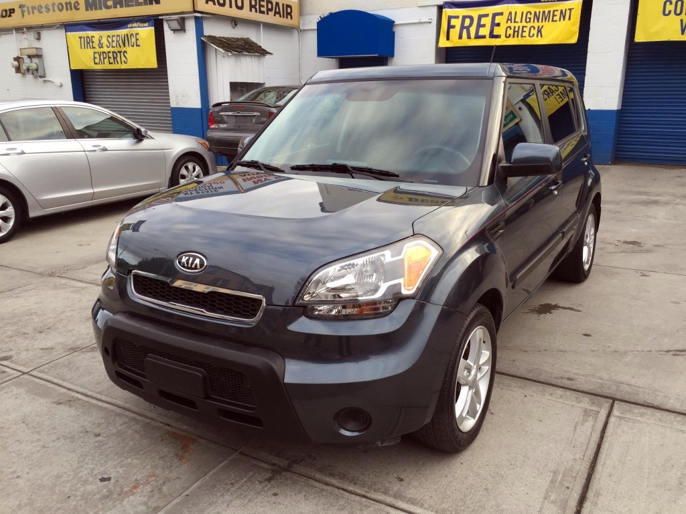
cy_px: 257
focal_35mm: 29
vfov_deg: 48.2
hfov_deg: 61.7
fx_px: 575
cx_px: 343
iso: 32
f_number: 2.2
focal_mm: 4.15
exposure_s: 1/120
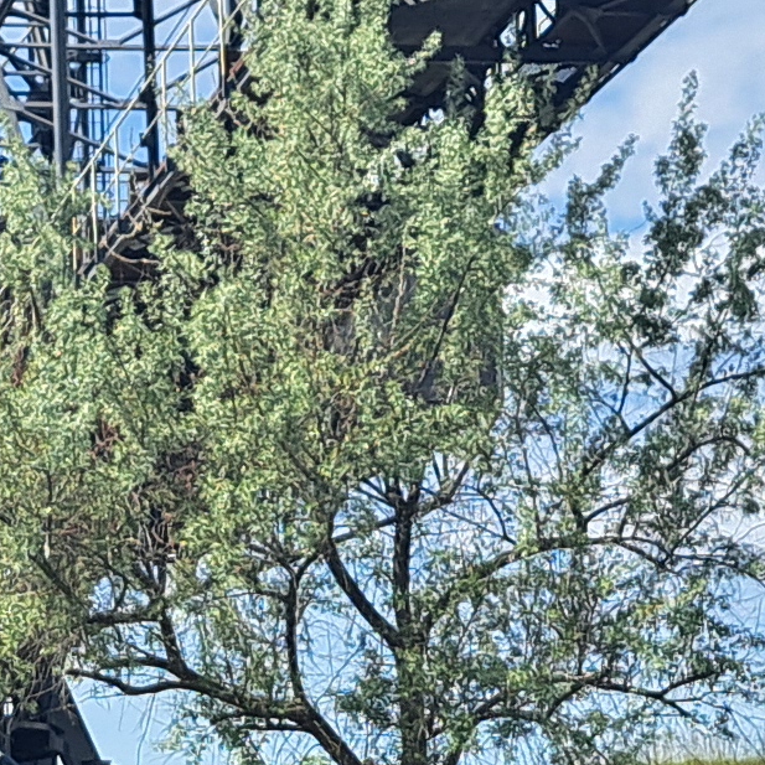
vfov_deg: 10.8
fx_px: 3975
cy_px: 975
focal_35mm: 159
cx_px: -36
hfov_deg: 10.9
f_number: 1.8
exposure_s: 1/1522
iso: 50
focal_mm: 5.23
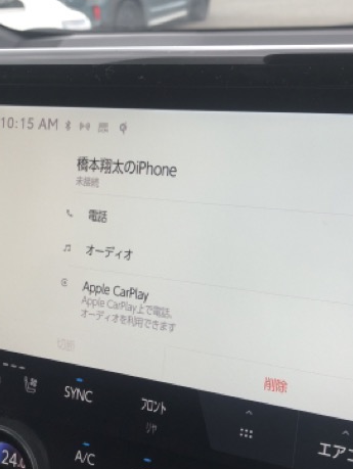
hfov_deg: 36.9
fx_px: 530
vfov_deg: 47.7
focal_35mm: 39
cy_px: 262
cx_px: 172
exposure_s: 1/120
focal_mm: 3.99
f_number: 1.8
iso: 32
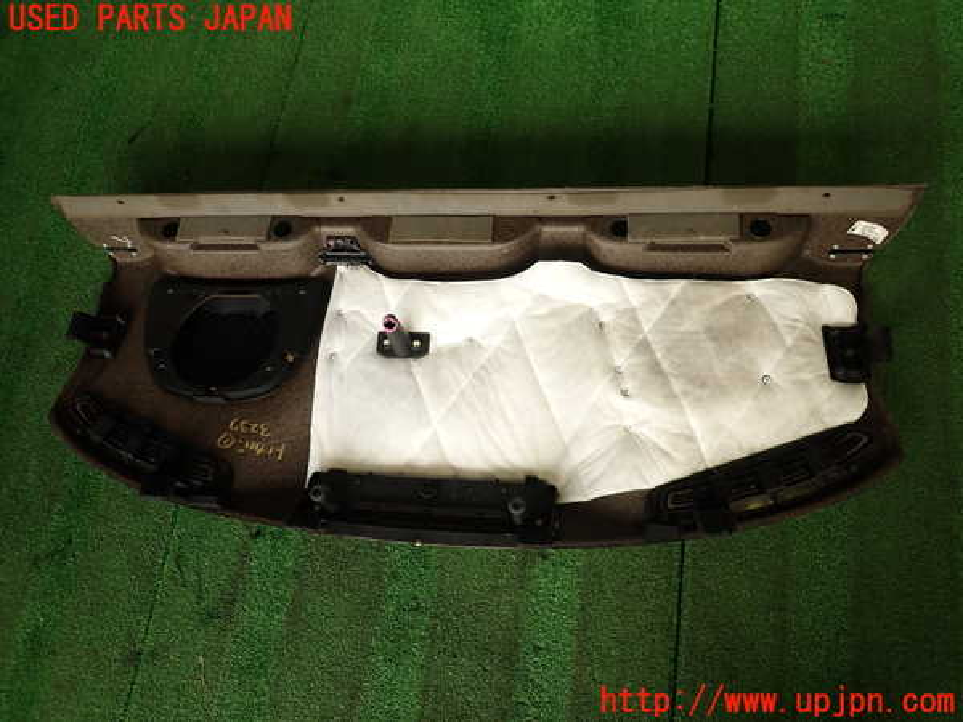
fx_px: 695
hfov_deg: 69.4
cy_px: 361
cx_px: 482
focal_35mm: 25
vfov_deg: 54.9
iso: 100
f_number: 2
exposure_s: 1/60
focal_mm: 4.5
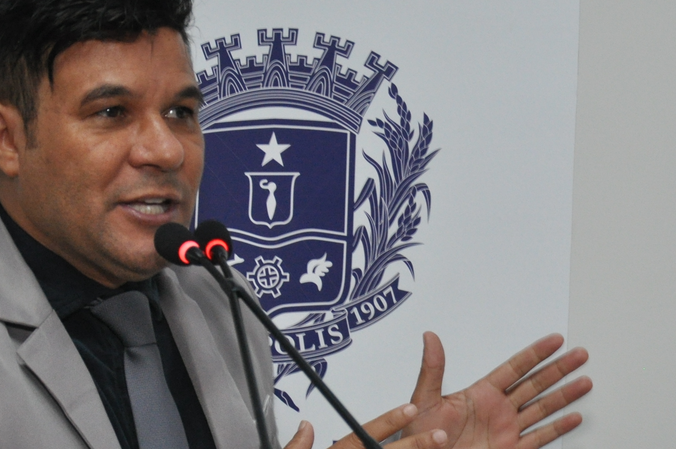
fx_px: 2832
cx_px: 332
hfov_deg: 13.6
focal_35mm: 151
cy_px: 295
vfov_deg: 9.1
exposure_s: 1/60
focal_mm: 40
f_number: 5.6
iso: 800
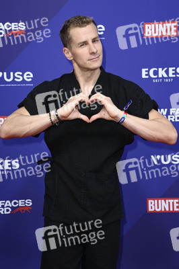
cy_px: 134
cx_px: 90
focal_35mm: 65
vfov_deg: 31.0
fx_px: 486
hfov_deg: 20.9
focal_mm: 65
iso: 800
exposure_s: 1/200
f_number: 5.6
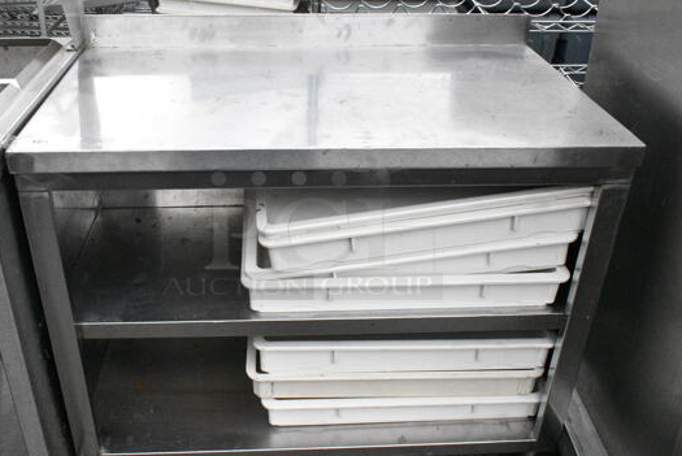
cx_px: 299
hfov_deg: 52.2
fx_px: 694
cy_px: 231
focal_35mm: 37
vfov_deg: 36.4
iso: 6400
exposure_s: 1/800
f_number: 14
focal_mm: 21
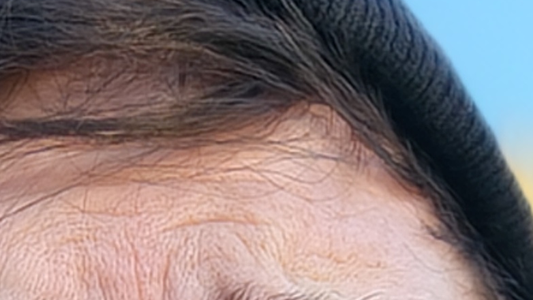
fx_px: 2177
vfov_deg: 7.1
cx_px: 217
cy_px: 873
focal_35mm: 154
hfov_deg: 14.0
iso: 100
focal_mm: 3.25
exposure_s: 1/188
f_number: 2.45
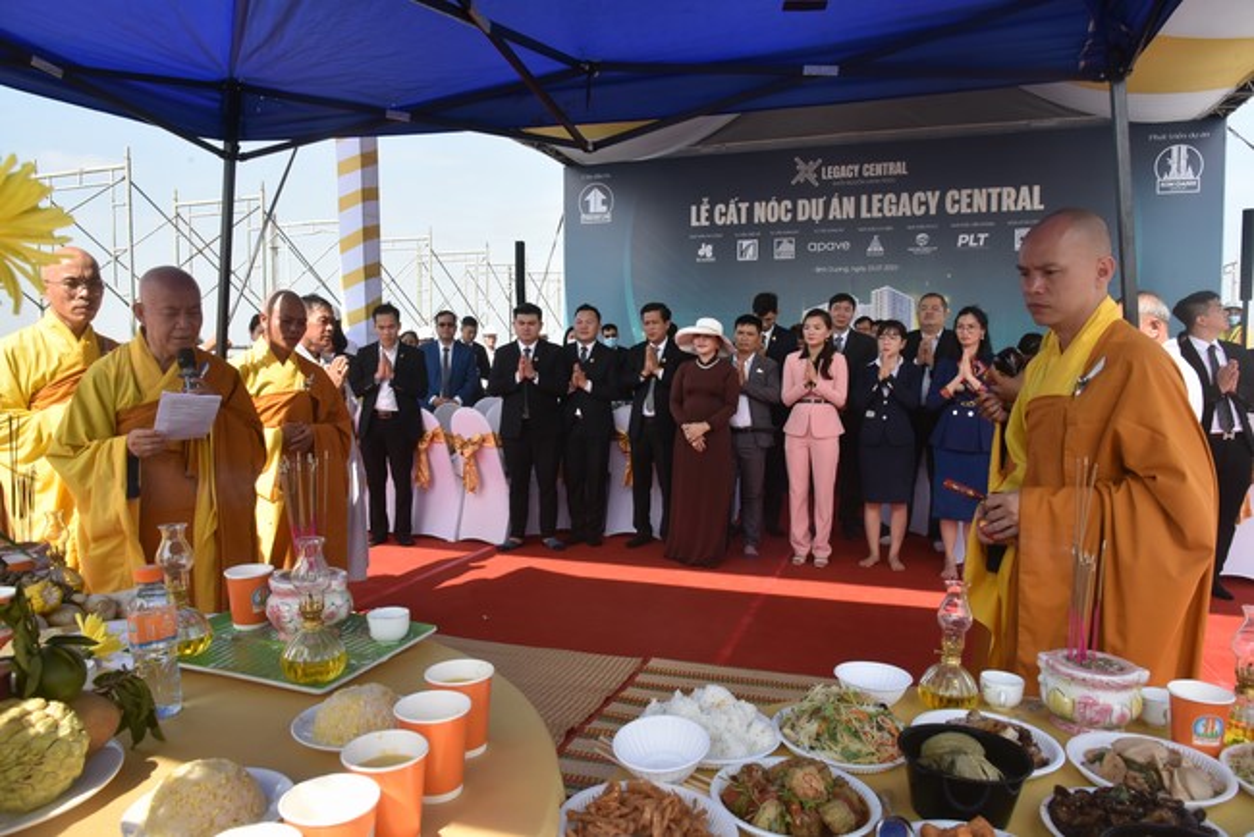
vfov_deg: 53.2
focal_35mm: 24
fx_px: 836
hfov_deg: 73.7
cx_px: 627
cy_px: 418
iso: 1250
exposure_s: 1/500
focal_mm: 24
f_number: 11
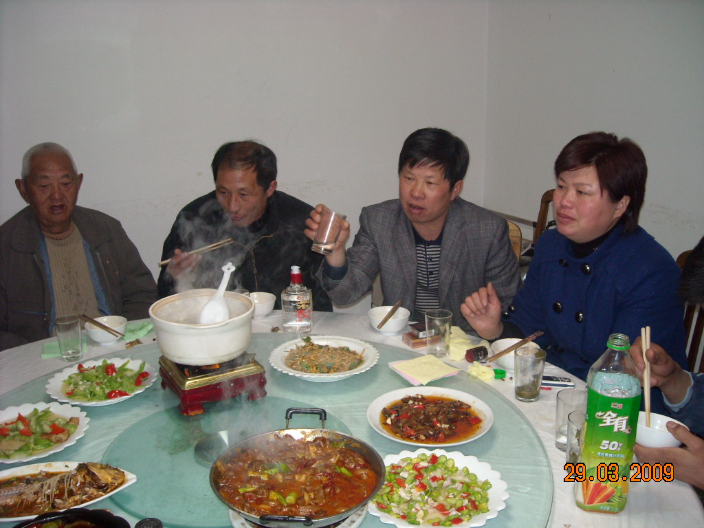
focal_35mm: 35
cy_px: 264
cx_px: 352
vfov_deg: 40.7
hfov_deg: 52.6
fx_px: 712
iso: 200
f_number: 2.8
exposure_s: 1/30
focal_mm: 5.7
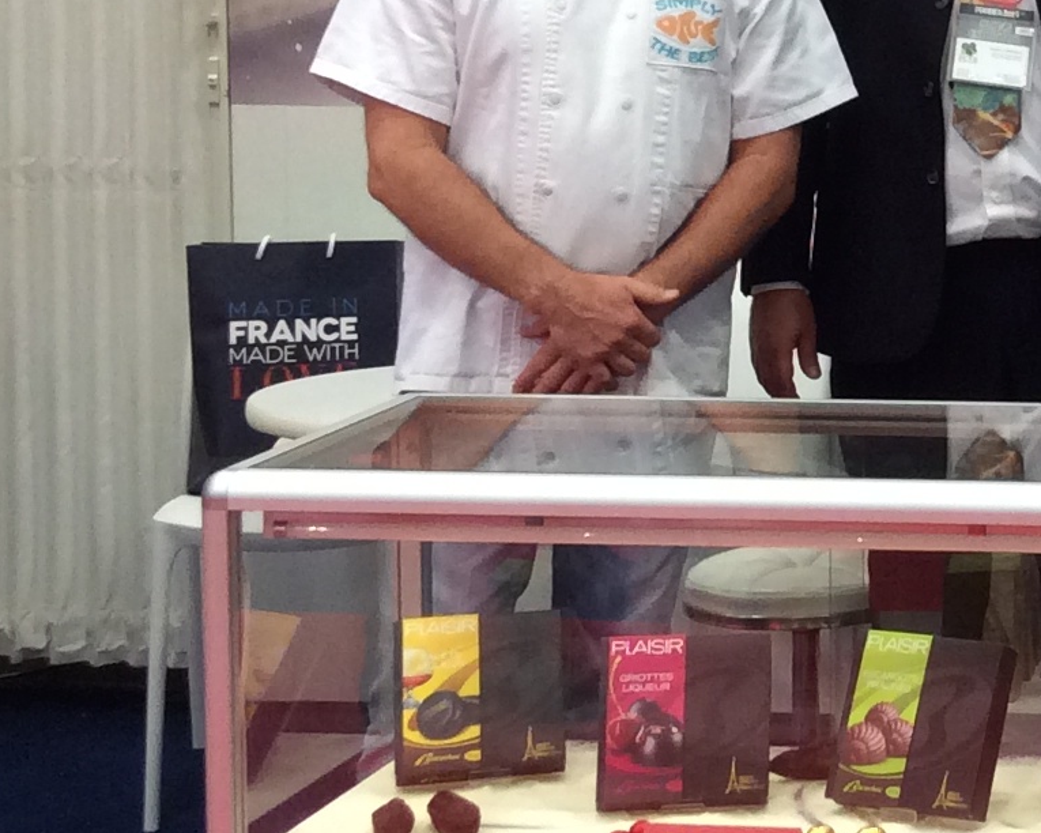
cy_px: 65
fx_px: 3358
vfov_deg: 14.0
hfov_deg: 16.9
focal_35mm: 109
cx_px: 1227
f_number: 2.4
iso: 100
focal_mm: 3.3
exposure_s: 1/24
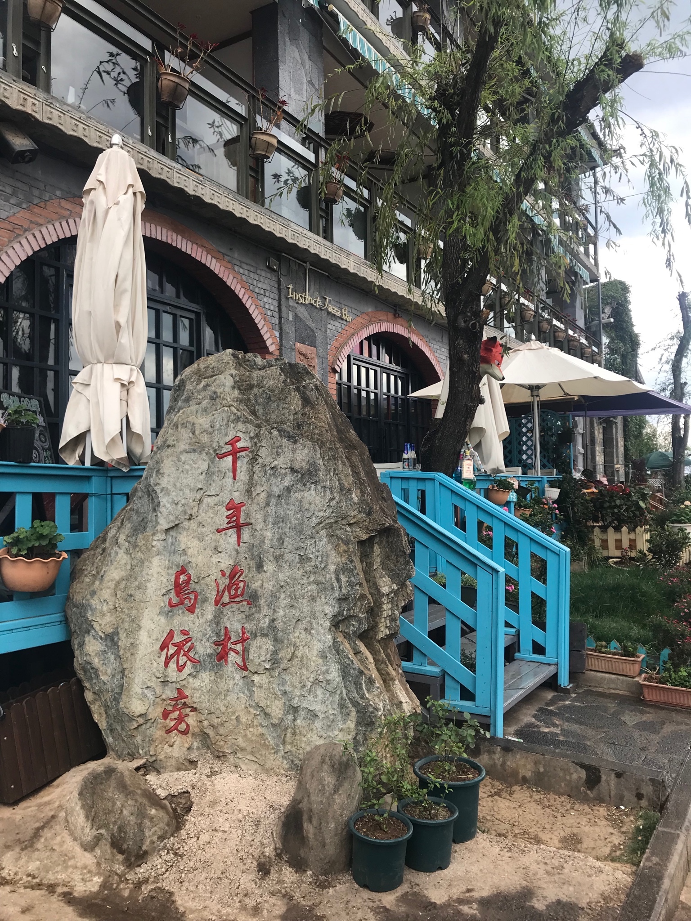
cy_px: 460
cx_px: 346
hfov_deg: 49.7
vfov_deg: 63.4
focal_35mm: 28
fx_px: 745
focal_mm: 3.99
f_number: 1.8
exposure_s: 1/420
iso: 20
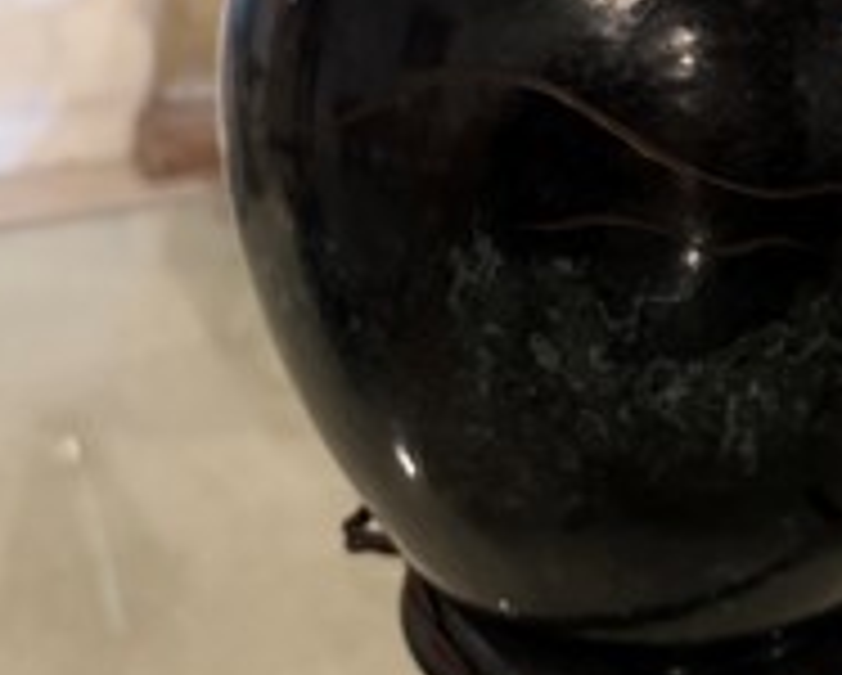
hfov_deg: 36.4
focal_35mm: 50
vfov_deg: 29.5
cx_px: 635
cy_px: 122
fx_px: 1247
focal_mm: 6.76
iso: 1000
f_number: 1.78
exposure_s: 1/33
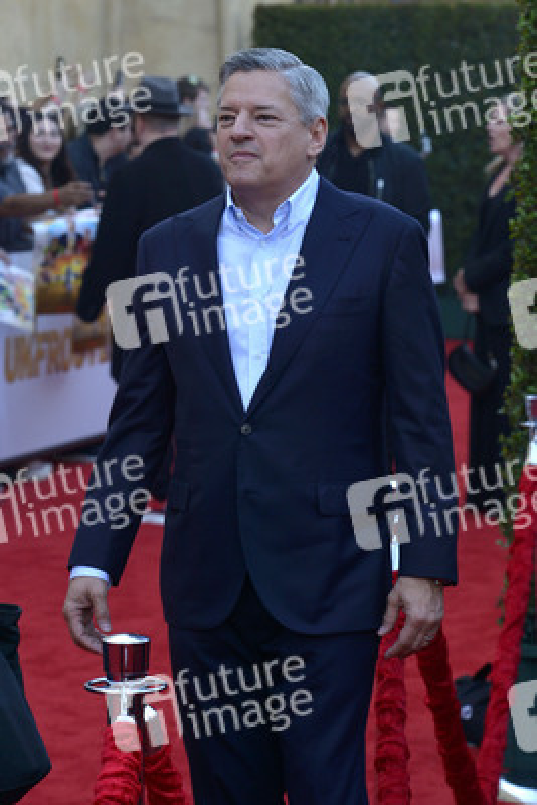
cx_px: 268
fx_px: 2593
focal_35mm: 116
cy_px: 402
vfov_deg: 17.6
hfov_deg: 11.8
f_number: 7.1
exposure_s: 1/250
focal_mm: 116
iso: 320
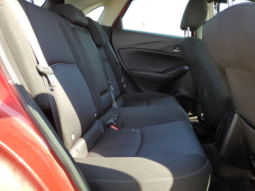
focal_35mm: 26
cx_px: 128
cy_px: 96
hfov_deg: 67.3
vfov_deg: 53.1
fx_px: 192
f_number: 1.5
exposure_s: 1/182
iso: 50
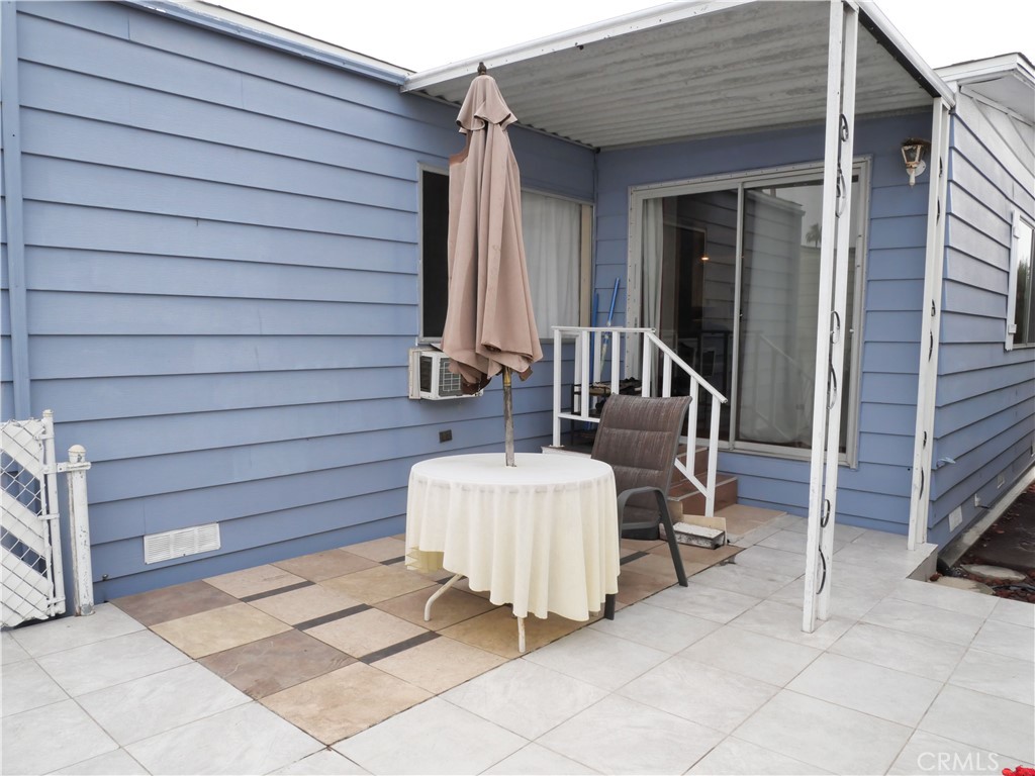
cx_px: 518
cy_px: 388
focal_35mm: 24
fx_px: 718
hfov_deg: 71.6
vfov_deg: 56.8
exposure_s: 1/125
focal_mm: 12
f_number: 13
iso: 1250
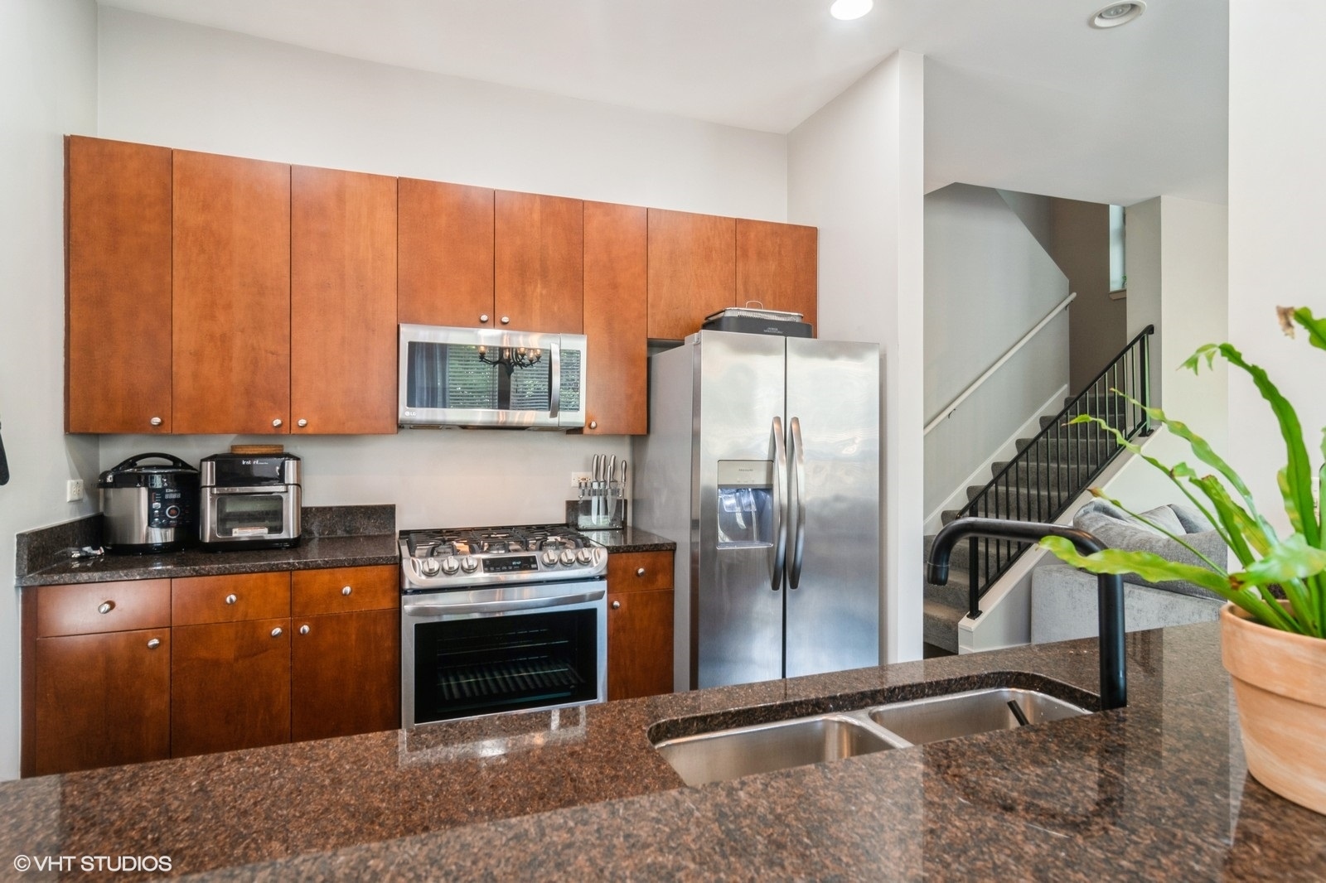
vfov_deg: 67.4
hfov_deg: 90.0
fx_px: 663
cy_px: 442
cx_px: 663
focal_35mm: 18
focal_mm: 12
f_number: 8
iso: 200
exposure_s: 1/4
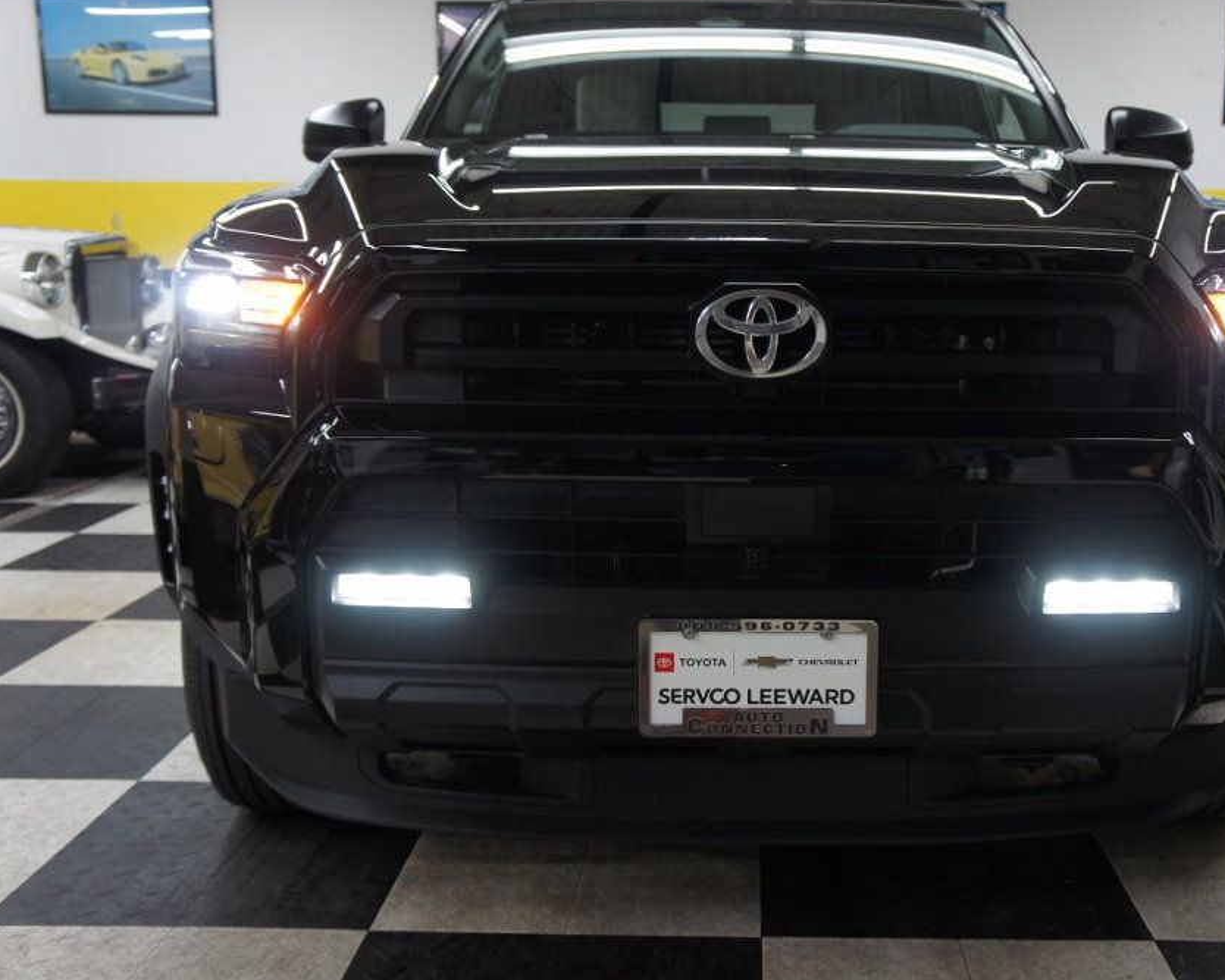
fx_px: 1378
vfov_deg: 39.1
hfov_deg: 47.6
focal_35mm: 38
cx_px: 748
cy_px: 483
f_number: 4
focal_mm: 22
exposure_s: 1/40
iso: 400
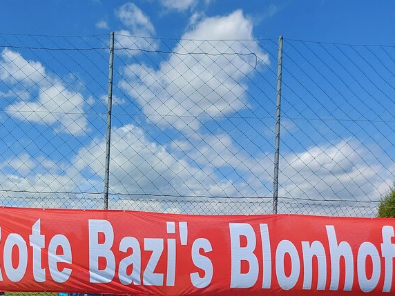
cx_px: 47
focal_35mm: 43
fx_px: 491
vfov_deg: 32.6
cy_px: 241
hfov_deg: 40.8
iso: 32
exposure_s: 1/1649
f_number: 1.8
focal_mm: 5.23
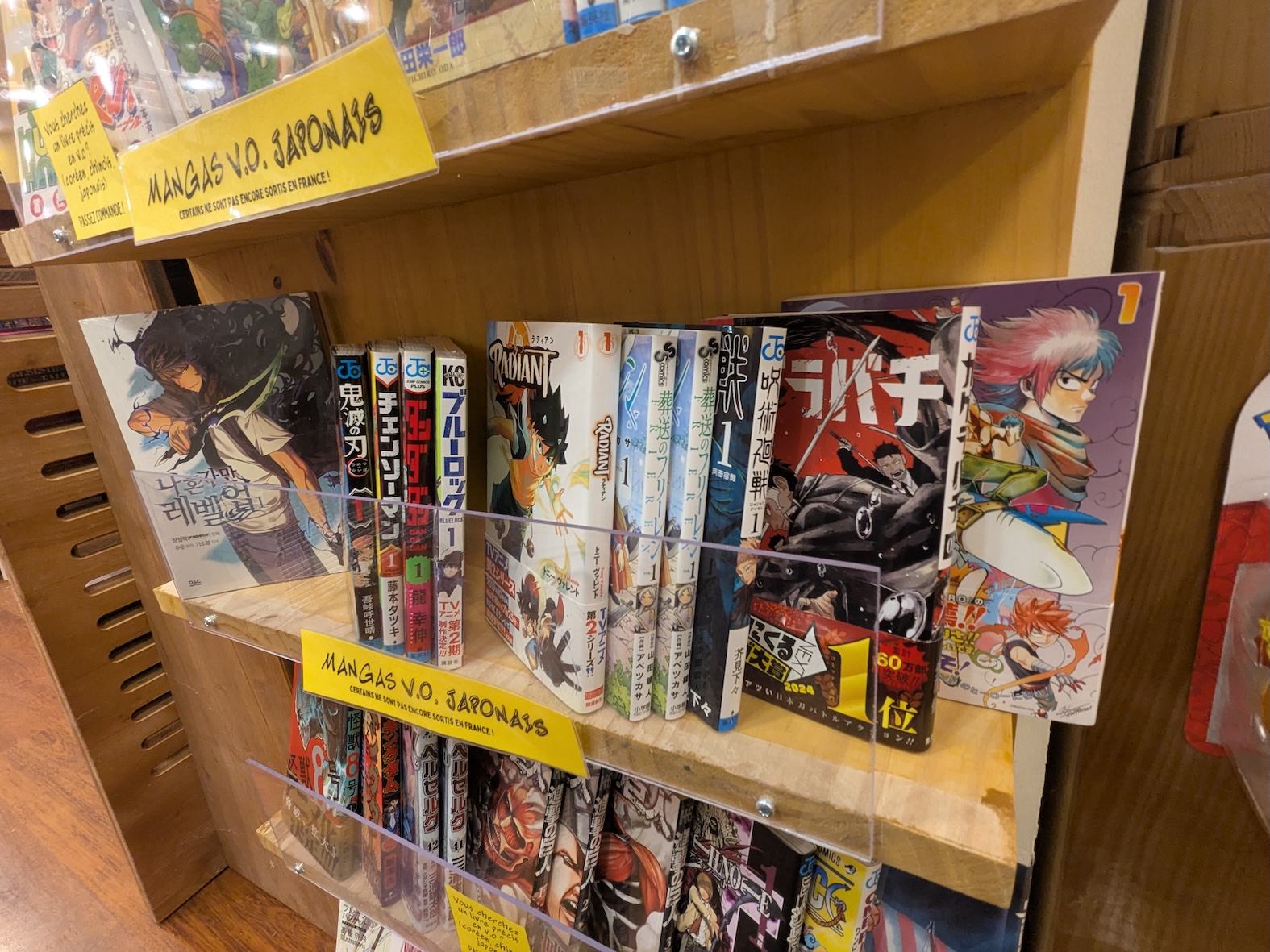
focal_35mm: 16
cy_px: 476
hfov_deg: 94.5
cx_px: 635
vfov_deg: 78.1
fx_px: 587
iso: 308
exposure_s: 1/100
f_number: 2.2
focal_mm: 2.35
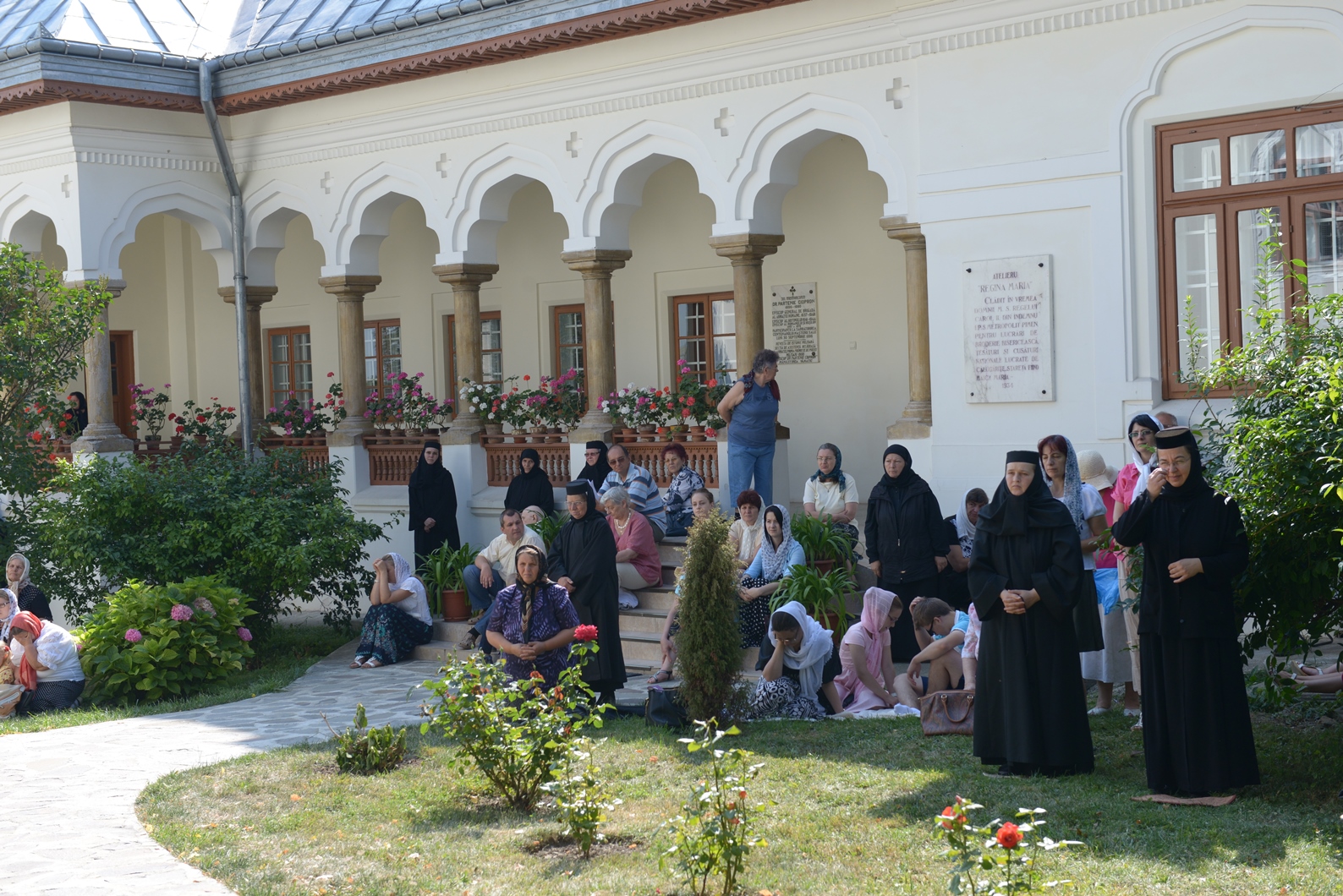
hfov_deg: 35.6
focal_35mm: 56
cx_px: 672
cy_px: 448
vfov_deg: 24.2
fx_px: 2090
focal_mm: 56
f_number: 5.6
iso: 320
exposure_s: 1/500
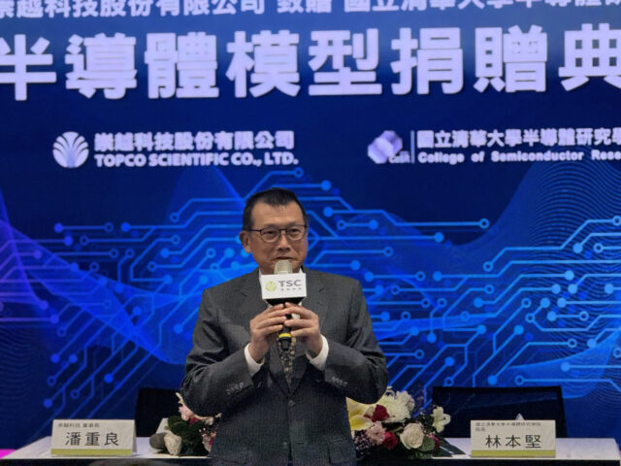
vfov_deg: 12.3
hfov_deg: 16.4
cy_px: 233
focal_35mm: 120
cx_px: 310
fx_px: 2153
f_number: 2.8
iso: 400
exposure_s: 1/83
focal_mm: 15.66
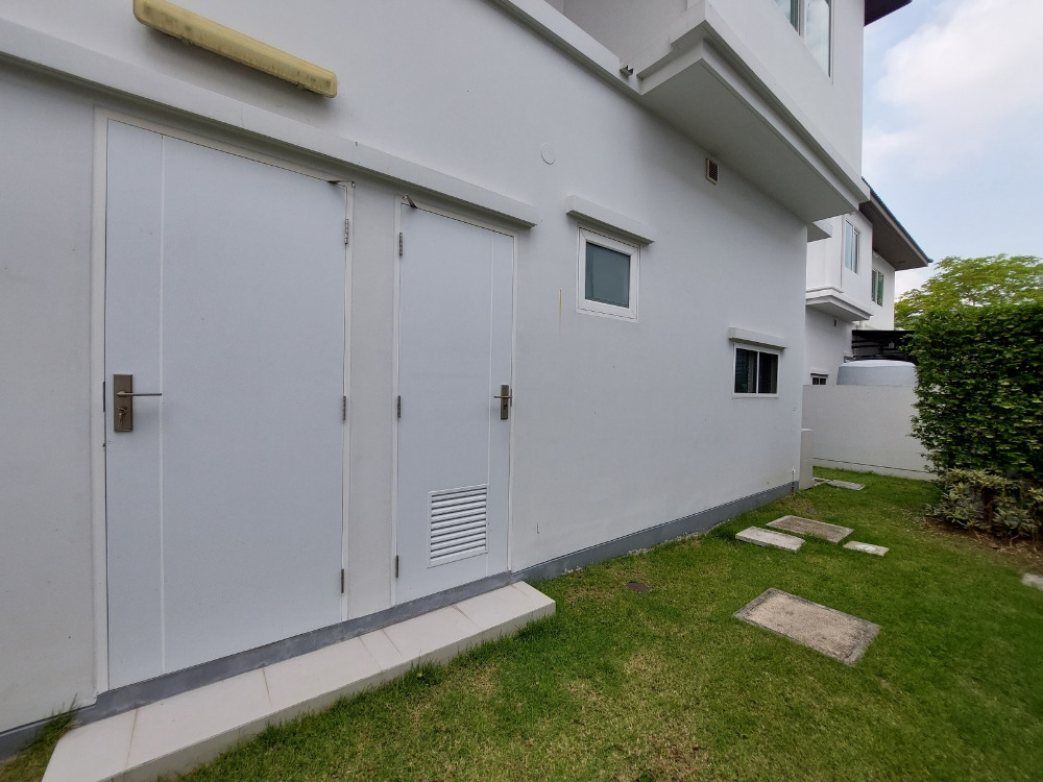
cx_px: 522
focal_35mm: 13
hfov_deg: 106.2
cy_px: 391
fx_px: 392
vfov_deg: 89.9
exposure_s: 1/1081
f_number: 2.2
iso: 50
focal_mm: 1.74
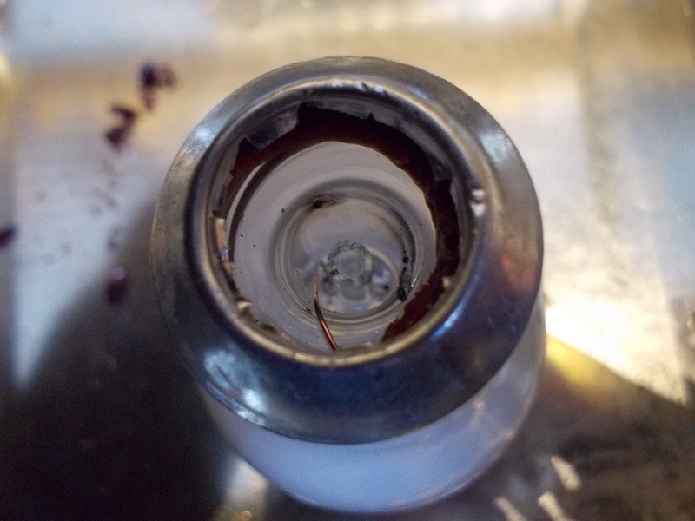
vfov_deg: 48.2
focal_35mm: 29
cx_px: 348
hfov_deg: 61.7
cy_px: 260
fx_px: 582
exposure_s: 1/13
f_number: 3.3
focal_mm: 4.1
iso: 400
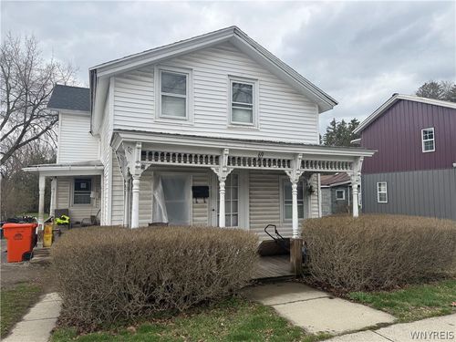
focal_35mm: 24
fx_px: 316
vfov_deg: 56.8
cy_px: 171
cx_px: 228
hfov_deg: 71.6
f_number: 1.78
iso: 80
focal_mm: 6.76
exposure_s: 1/1385
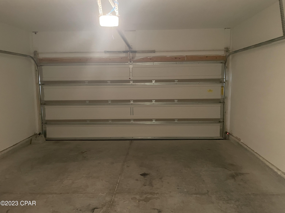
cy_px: 106
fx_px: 214
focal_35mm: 26
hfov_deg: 67.3
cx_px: 142
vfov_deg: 53.1
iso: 800
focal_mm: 4.2
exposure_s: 1/30
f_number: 1.6
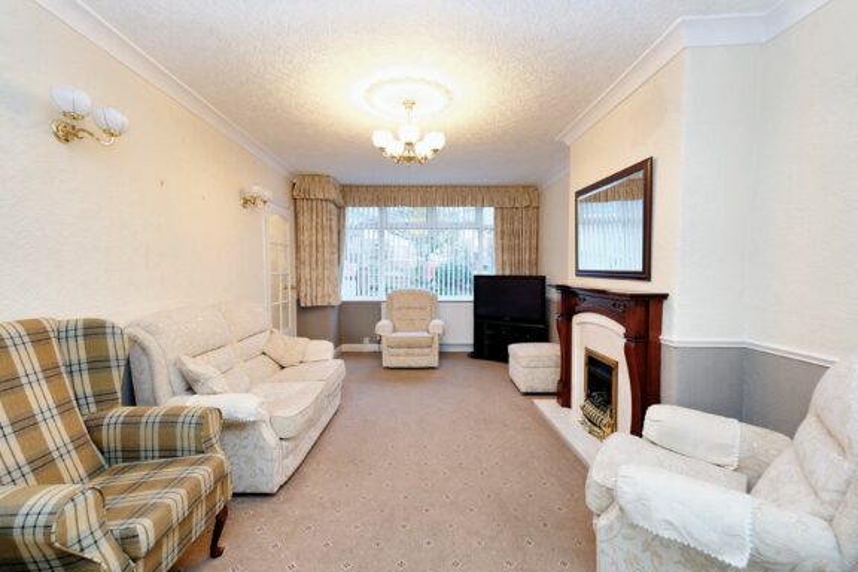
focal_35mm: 15
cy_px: 286
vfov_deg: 77.3
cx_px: 429
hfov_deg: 100.4
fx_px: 357
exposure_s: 1/25
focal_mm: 10
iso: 800
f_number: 4
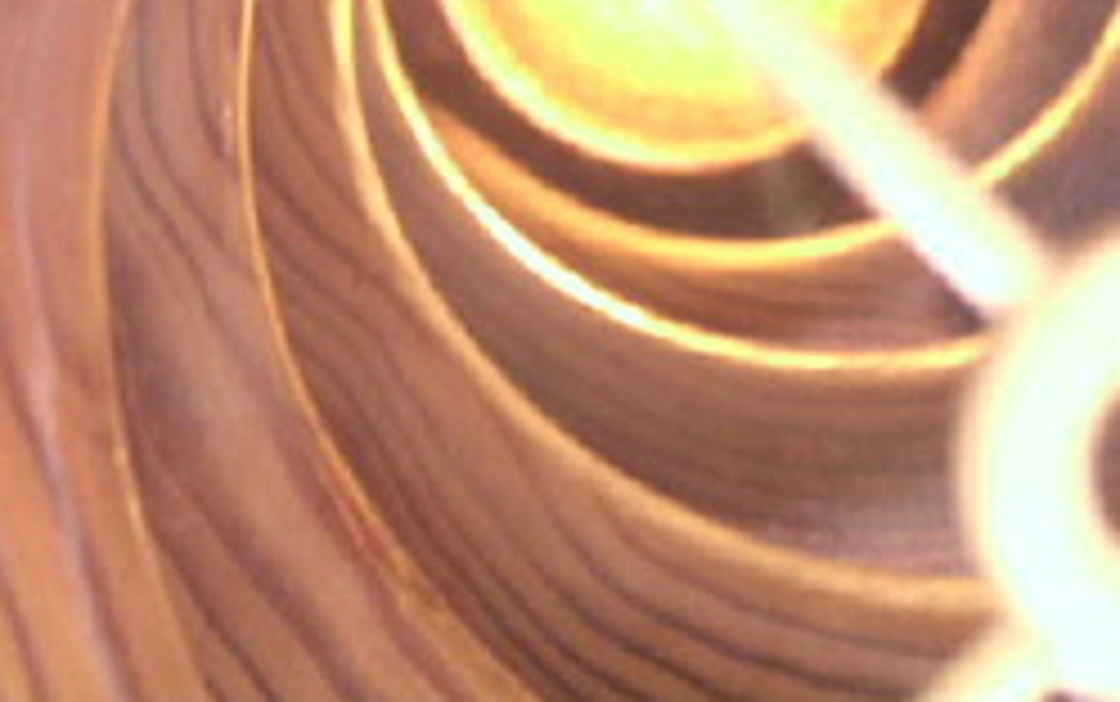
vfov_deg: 11.0
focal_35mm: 117
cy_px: -137
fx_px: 3574
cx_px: 544
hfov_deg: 17.8
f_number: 3
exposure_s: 1/3
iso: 100
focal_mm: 8.5
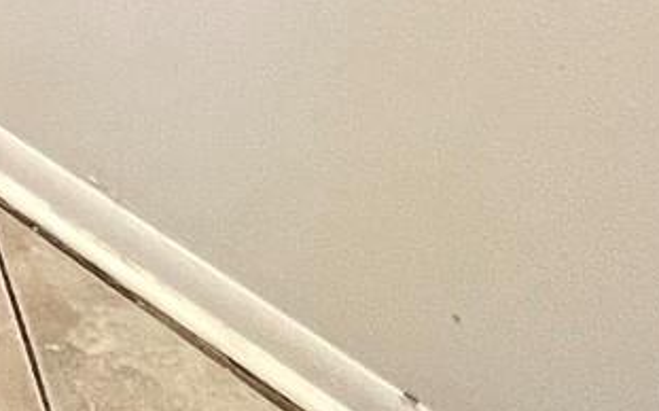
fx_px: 1274
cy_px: -614
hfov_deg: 18.5
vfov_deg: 13.1
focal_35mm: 71
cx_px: -670
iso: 200
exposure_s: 1/60
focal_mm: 1.57
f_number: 1.8
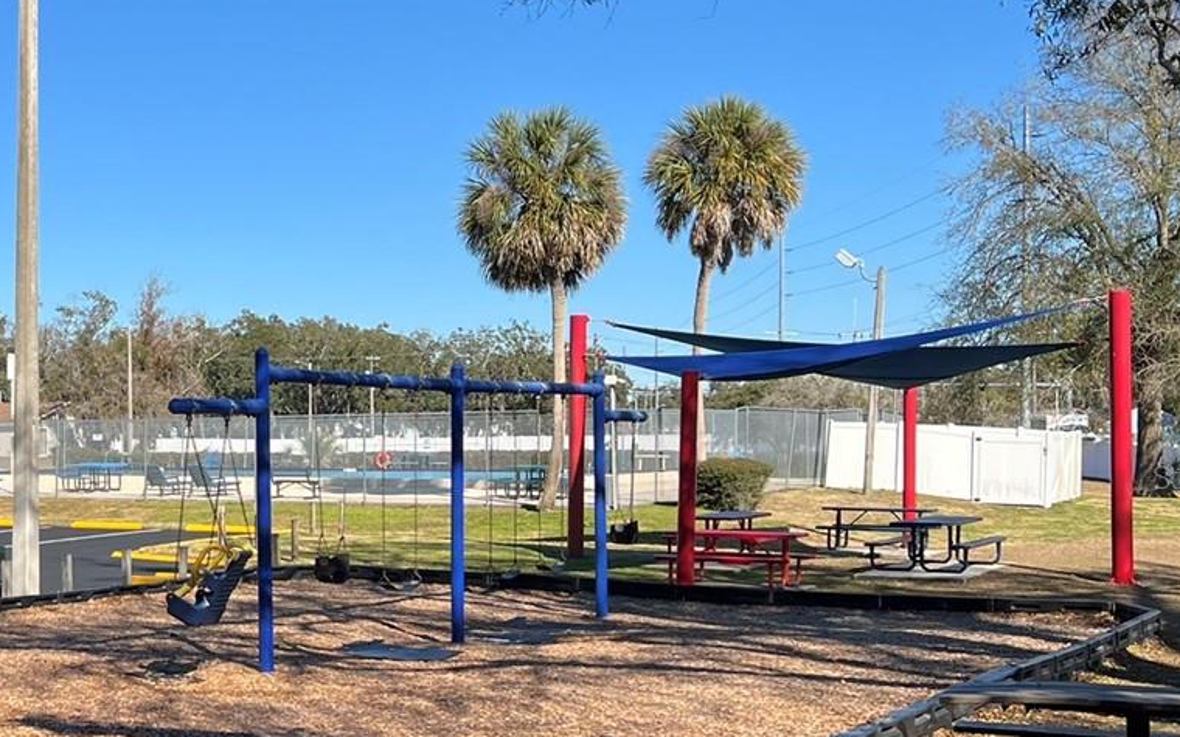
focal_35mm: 58
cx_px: 57
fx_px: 1865
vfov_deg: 22.3
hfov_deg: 32.8
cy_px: 476
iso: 50
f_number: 1.5
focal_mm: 5.7
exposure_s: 1/3968
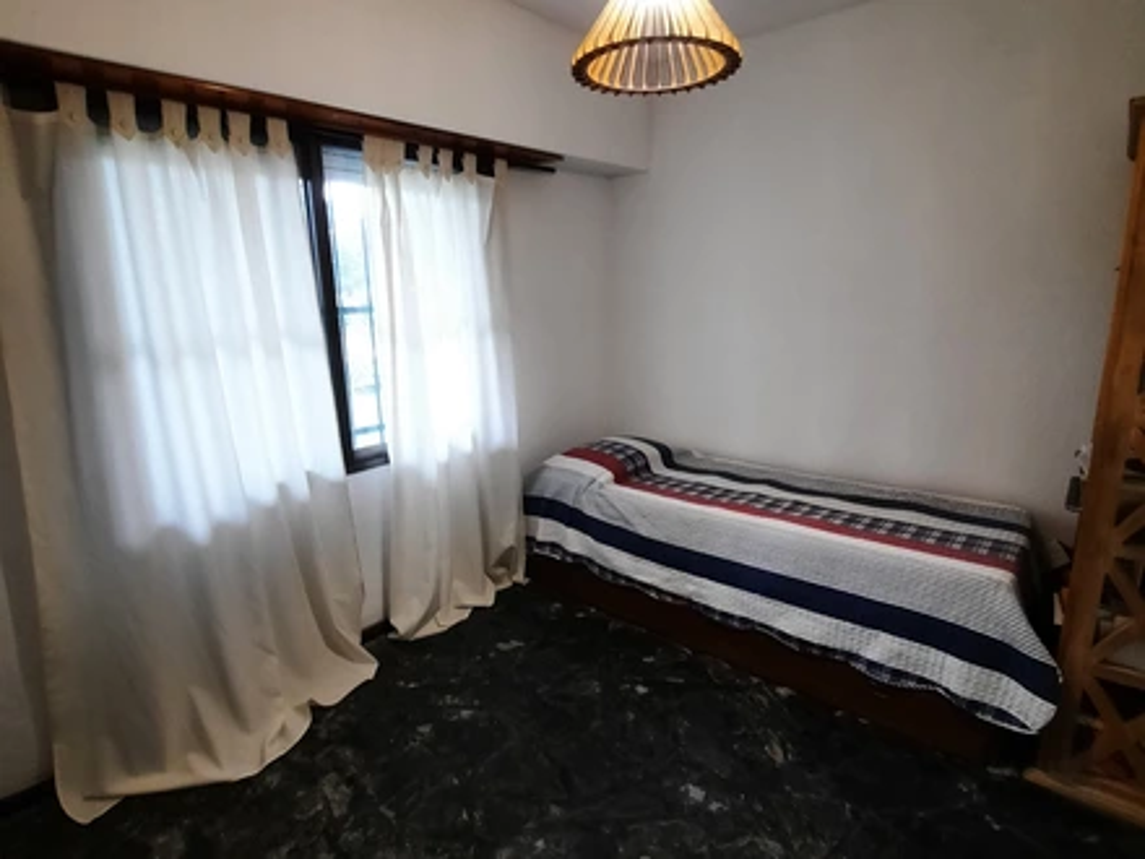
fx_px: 430
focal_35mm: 13
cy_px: 430
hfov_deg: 106.2
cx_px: 572
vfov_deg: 89.9
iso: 320
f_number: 2.2
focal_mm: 1.74
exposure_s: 1/25
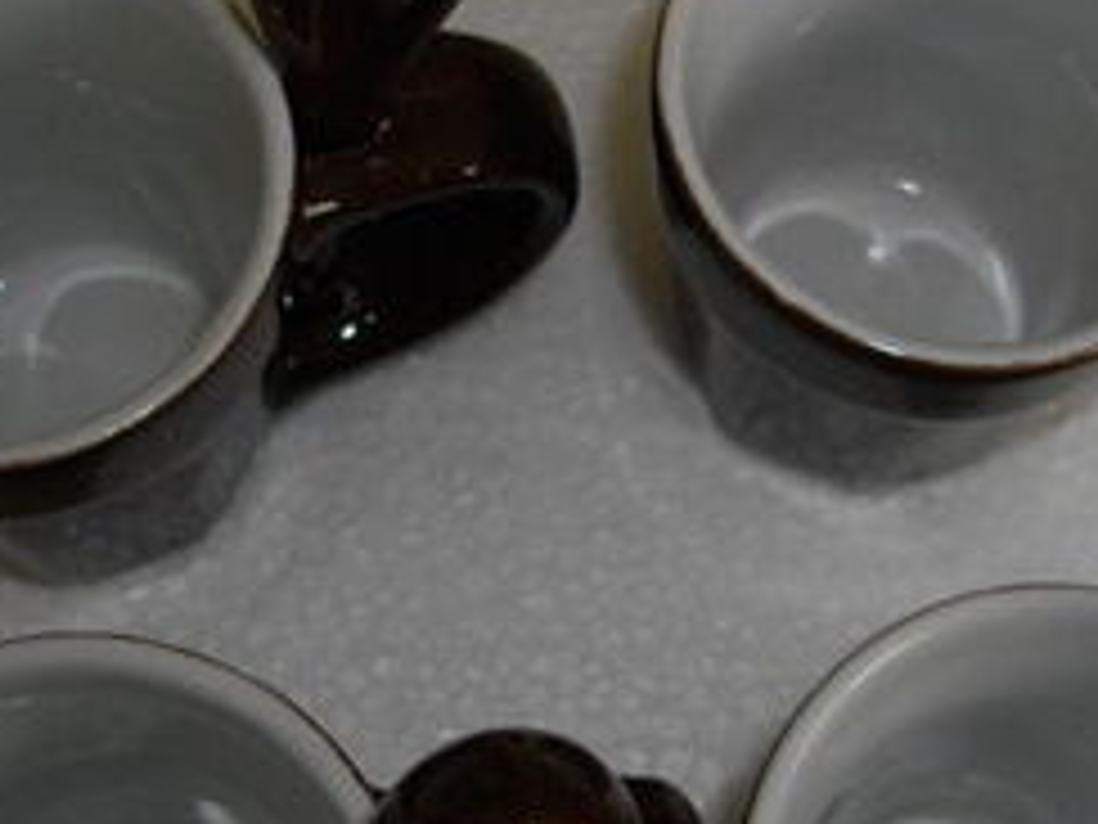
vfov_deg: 23.1
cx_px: 616
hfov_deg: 30.7
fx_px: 1998
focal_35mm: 63
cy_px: 603
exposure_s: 1/50
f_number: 2.9
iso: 200
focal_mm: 5.7
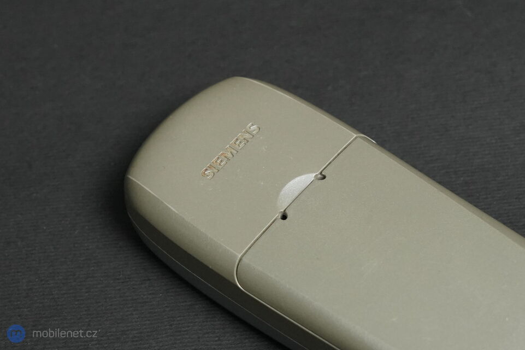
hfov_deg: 35.7
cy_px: 175
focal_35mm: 56
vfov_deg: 24.2
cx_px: 262
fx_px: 816
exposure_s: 1/160
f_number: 9
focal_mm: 56
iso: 4000
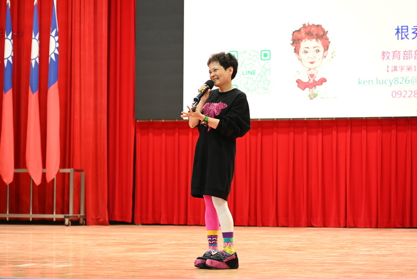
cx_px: 208
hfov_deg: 21.2
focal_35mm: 96
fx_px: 1112
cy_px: 140
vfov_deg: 14.3
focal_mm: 96
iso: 1600
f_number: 4
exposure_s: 1/125
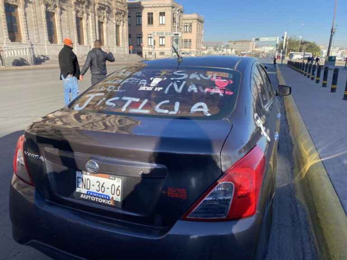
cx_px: 174
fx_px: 261
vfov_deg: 53.1
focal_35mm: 26
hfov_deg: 67.3
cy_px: 130
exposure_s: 1/1346
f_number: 1.8
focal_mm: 4.25
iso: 32
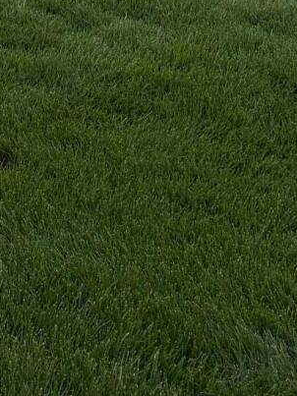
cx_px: -310
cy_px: -373
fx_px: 1477
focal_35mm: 129
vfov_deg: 13.3
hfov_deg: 10.5
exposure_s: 1/3831
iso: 50
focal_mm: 5.96
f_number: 1.6
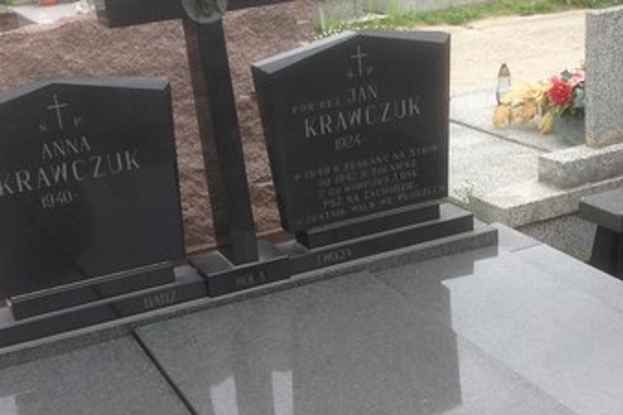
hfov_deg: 30.9
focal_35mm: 65
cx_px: 348
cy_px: 365
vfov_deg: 20.5
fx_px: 1124
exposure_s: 1/294
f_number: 2.4
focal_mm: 4.12
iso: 50
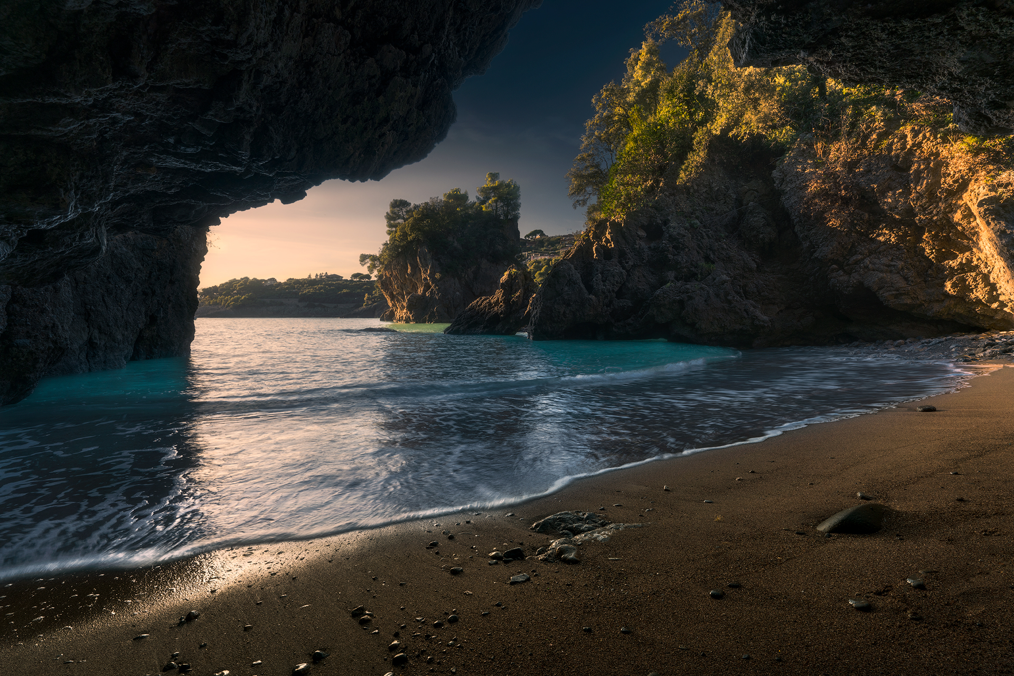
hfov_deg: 93.3
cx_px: 507
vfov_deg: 70.4
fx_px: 479
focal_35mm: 17
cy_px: 338
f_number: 18
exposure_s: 1/80
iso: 100
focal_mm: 17
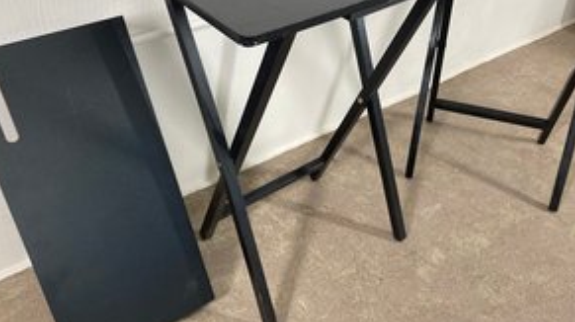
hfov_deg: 55.2
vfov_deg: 32.5
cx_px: 317
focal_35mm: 36
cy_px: 112
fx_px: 548
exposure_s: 1/60
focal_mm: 3.99
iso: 160
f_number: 1.8
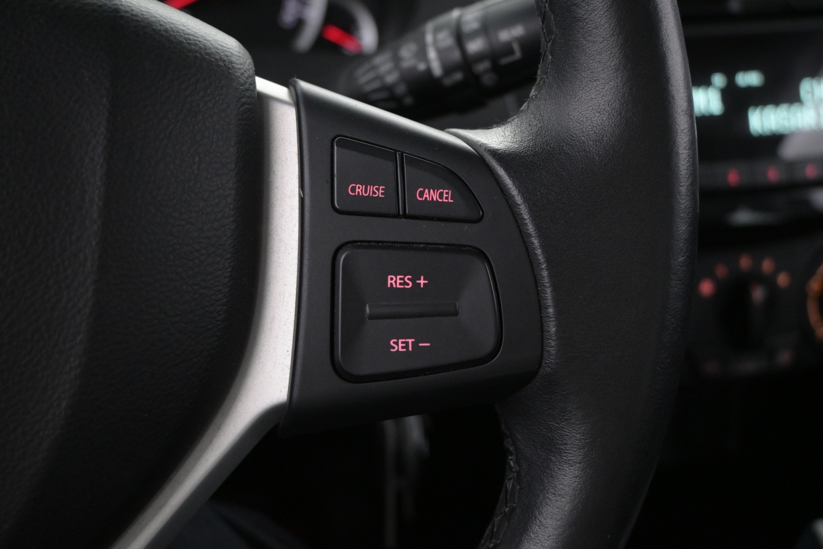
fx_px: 840
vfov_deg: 36.2
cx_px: 412
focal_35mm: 37
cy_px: 274
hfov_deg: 52.2
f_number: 4.2
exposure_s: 1/40
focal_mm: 24.5
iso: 2500
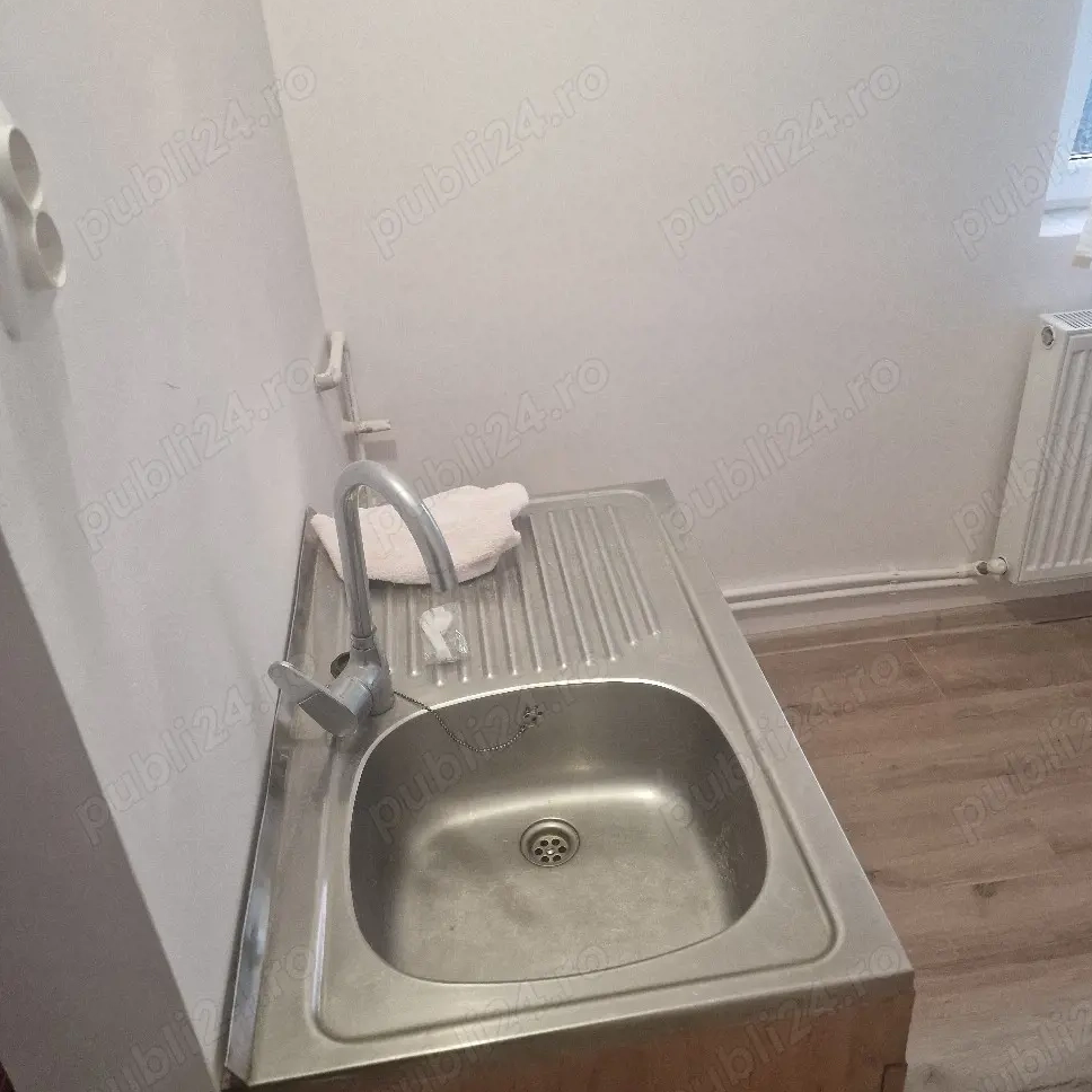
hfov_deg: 57.3
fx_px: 999
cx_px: 562
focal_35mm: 28
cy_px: 492
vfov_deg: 57.2
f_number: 1.8
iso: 400
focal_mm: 6.4
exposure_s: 1/100
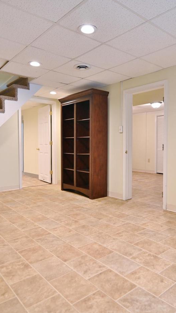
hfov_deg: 44.3
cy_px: 153
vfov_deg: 71.9
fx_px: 216
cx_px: 101
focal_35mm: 26
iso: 1000
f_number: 2.8
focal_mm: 16
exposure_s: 1/125
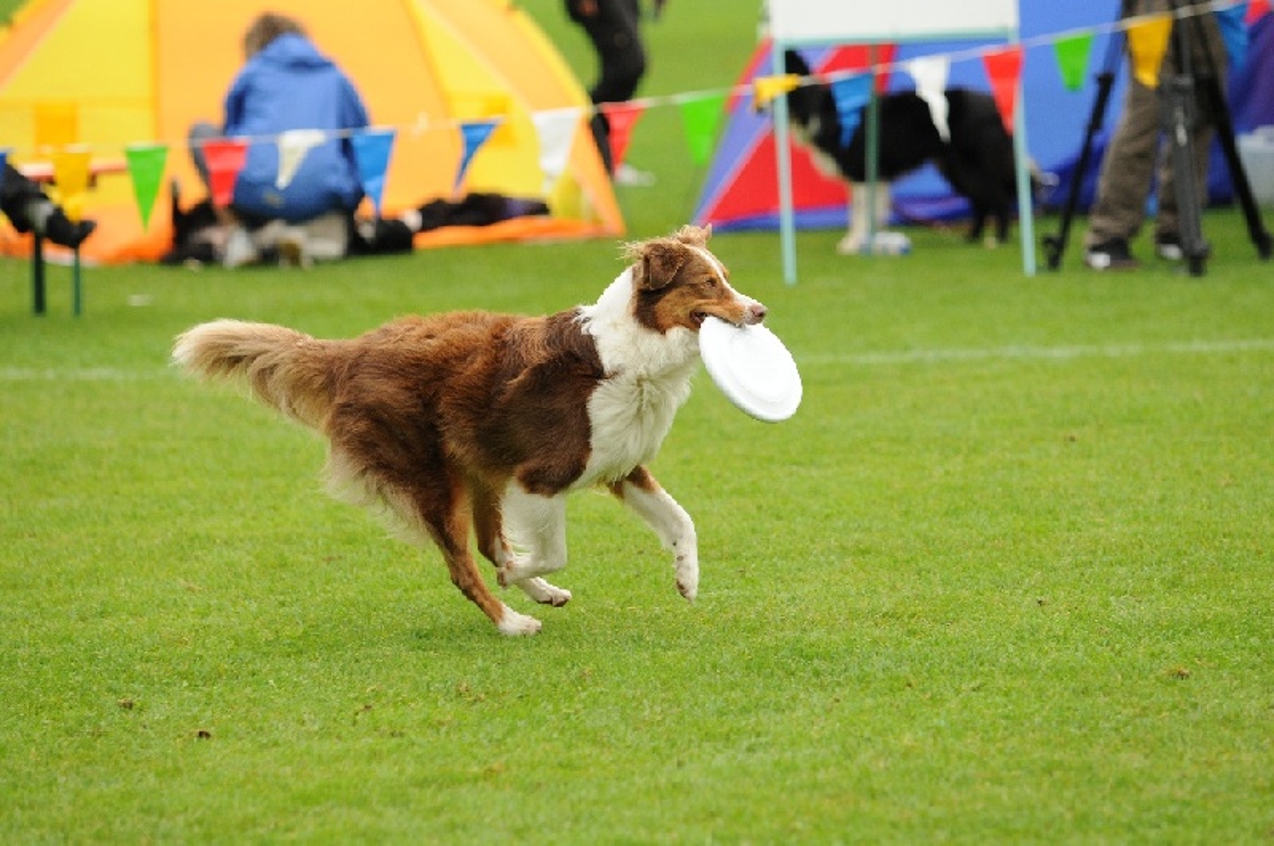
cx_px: 637
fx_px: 7951
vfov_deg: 6.1
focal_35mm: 225
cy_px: 423
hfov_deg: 9.2
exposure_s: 1/2000
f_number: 2.8
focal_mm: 150
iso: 400
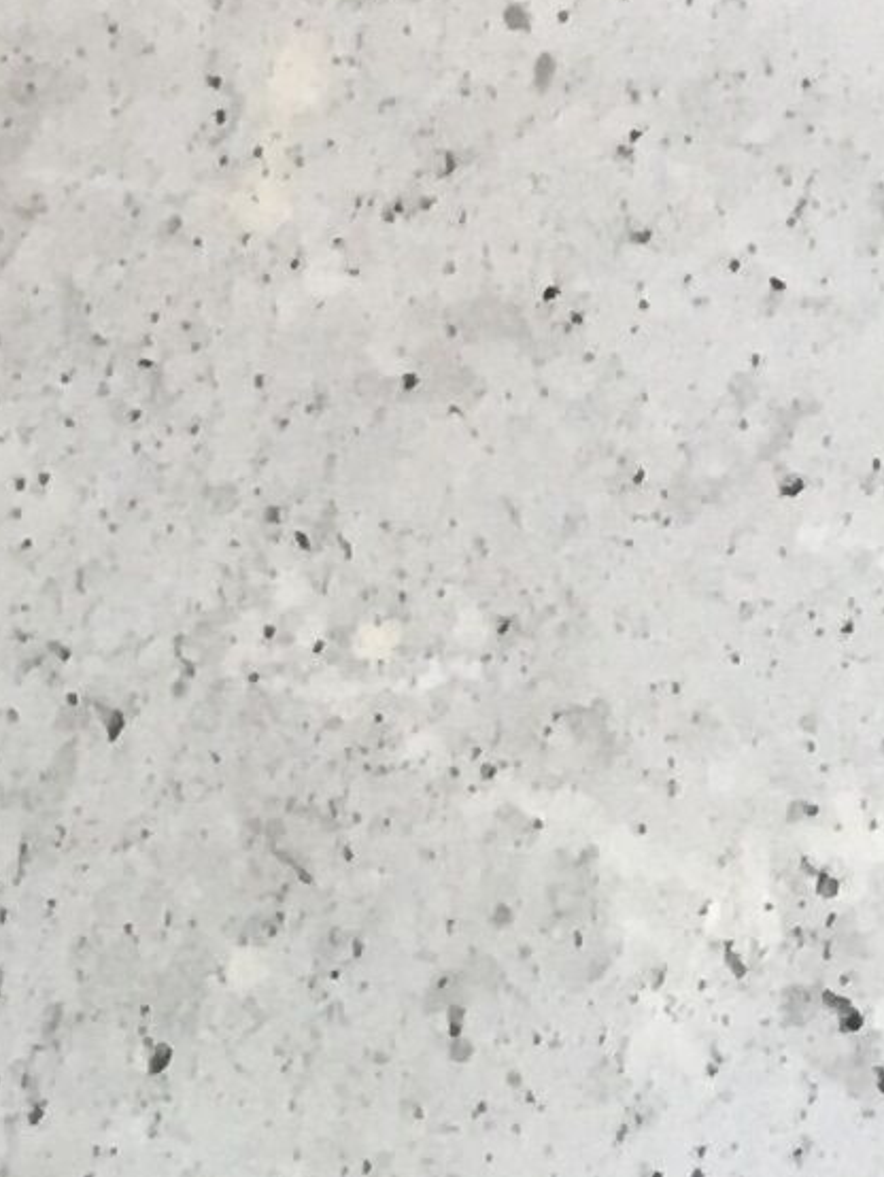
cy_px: 1991
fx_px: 7179
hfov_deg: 6.1
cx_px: -2308
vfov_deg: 9.0
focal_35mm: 211
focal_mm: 4.15
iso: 50
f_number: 2.2
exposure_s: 1/33
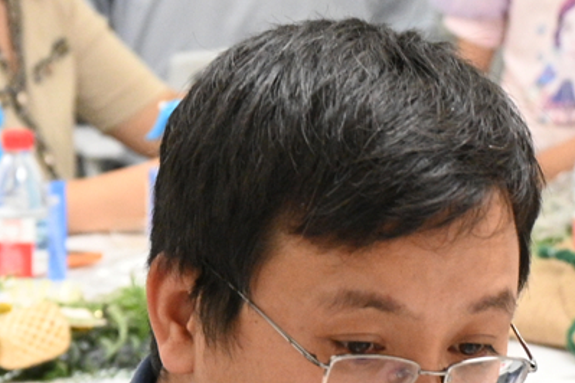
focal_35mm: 284
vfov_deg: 4.8
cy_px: 611
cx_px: 487
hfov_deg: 7.2
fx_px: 4536
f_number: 6
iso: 2800
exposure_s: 1/125
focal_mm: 59
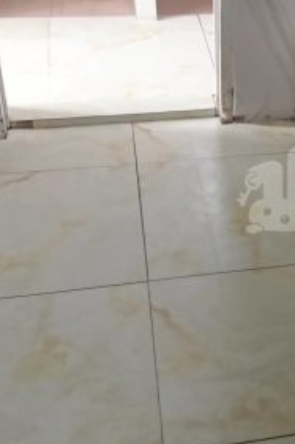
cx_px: 363
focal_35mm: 74
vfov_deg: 27.3
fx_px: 911
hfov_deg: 17.5
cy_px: 191
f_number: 1.79
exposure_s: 1/33.3
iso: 1106
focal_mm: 4.71
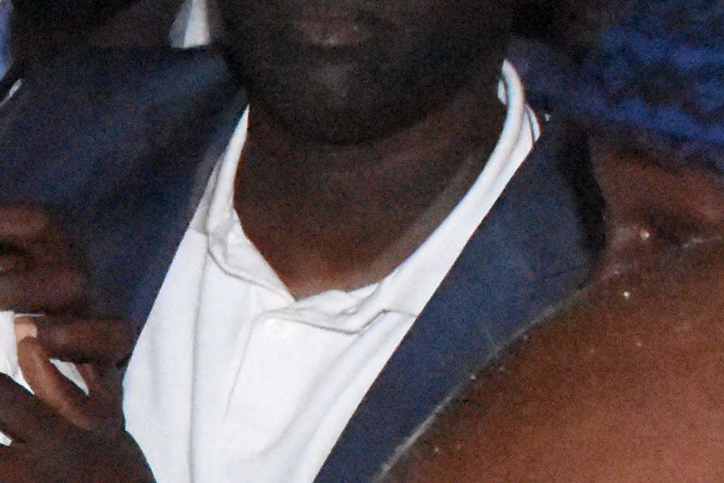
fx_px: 2475
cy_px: 603
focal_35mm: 123
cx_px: -298
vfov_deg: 10.9
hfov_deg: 15.6
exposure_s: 1/60
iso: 25600
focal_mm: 18
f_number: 11
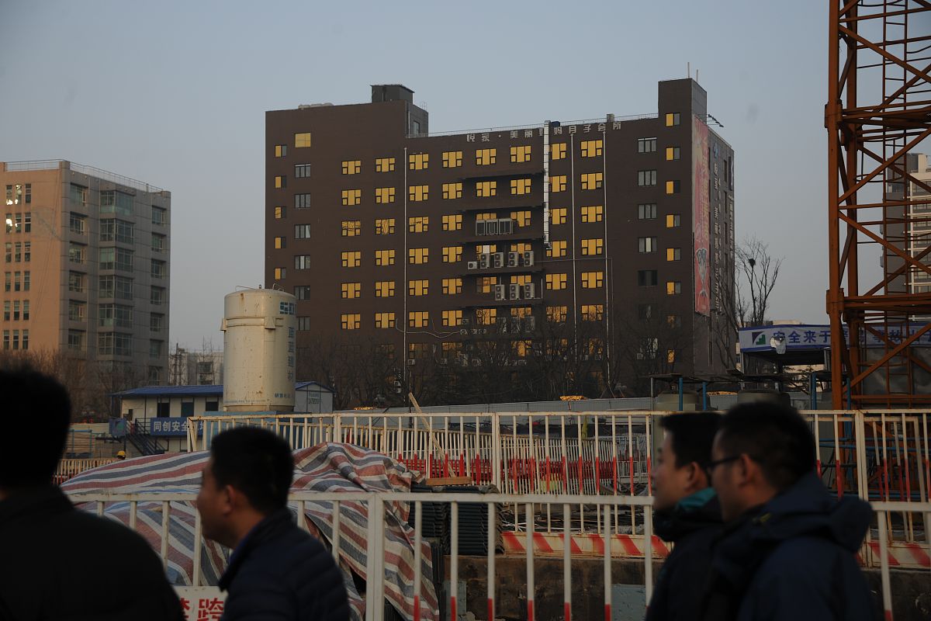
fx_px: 1603
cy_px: 310
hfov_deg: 32.4
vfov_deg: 21.9
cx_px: 466
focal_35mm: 62
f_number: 4.8
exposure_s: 1/320
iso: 125
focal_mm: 62
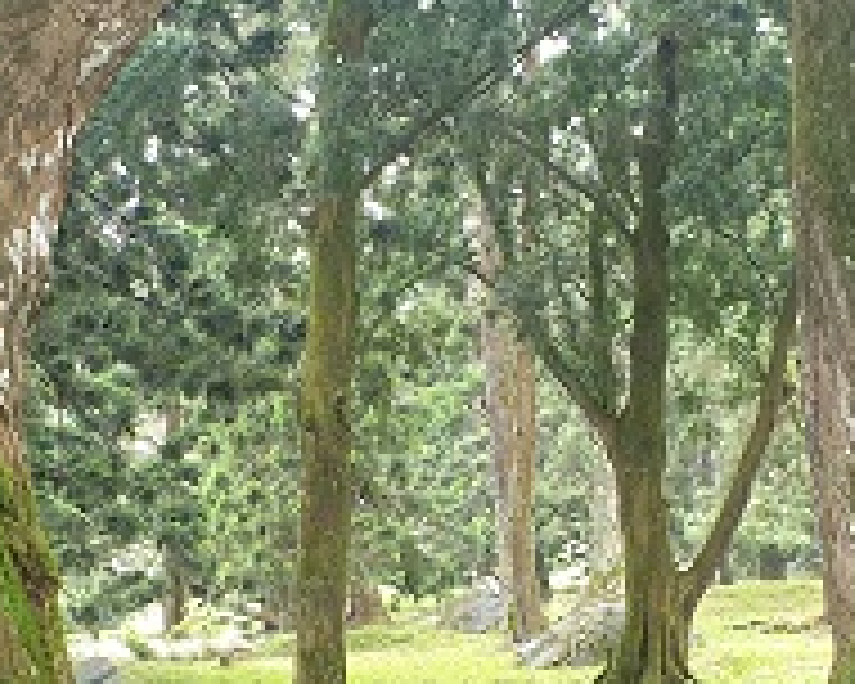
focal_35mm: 80
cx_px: 418
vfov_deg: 18.8
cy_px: 616
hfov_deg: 23.8
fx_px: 2024
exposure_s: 1/50
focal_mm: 4.3
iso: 200
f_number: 2.4
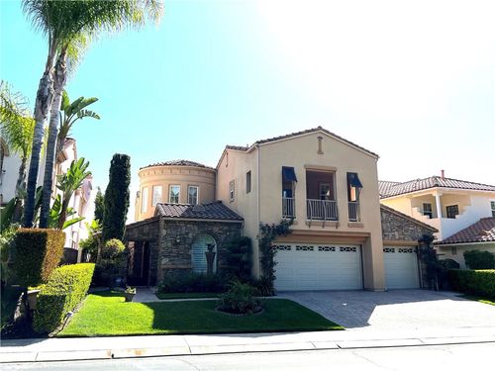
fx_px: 372
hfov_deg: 67.3
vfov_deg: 53.1
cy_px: 186
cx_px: 248
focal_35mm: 26
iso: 50
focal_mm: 5.7
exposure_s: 1/5587
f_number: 1.5
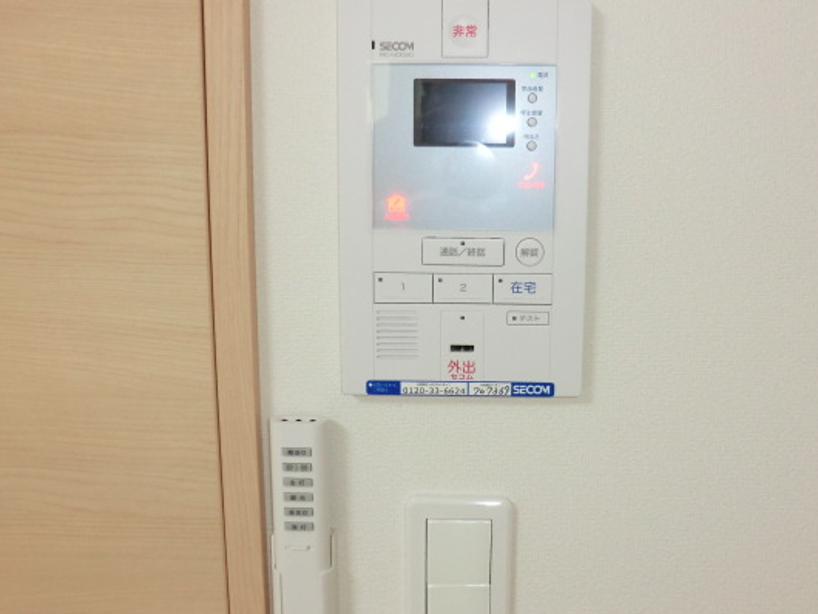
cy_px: 302
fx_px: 827
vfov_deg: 40.7
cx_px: 451
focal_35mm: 35
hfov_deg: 52.5
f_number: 3.5
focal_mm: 5.2
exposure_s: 1/60
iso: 320
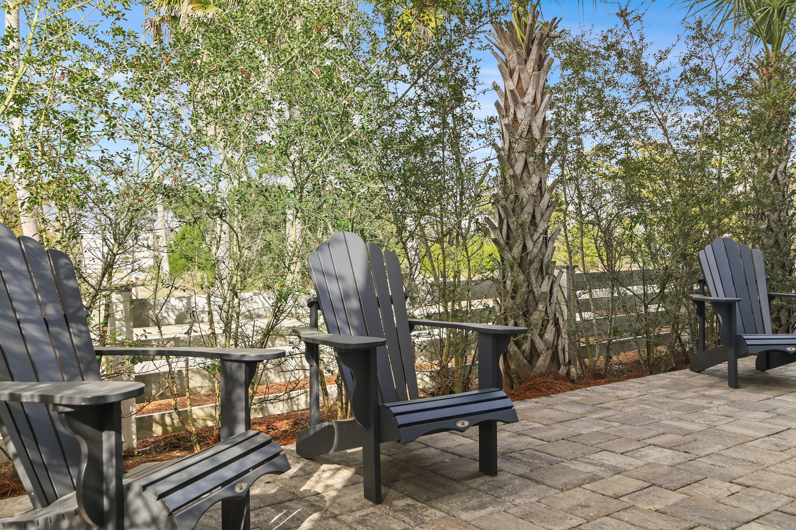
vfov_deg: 42.3
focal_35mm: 31
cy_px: 265
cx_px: 398
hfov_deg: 60.3
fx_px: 685
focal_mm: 31
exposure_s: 1/400
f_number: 8
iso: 400
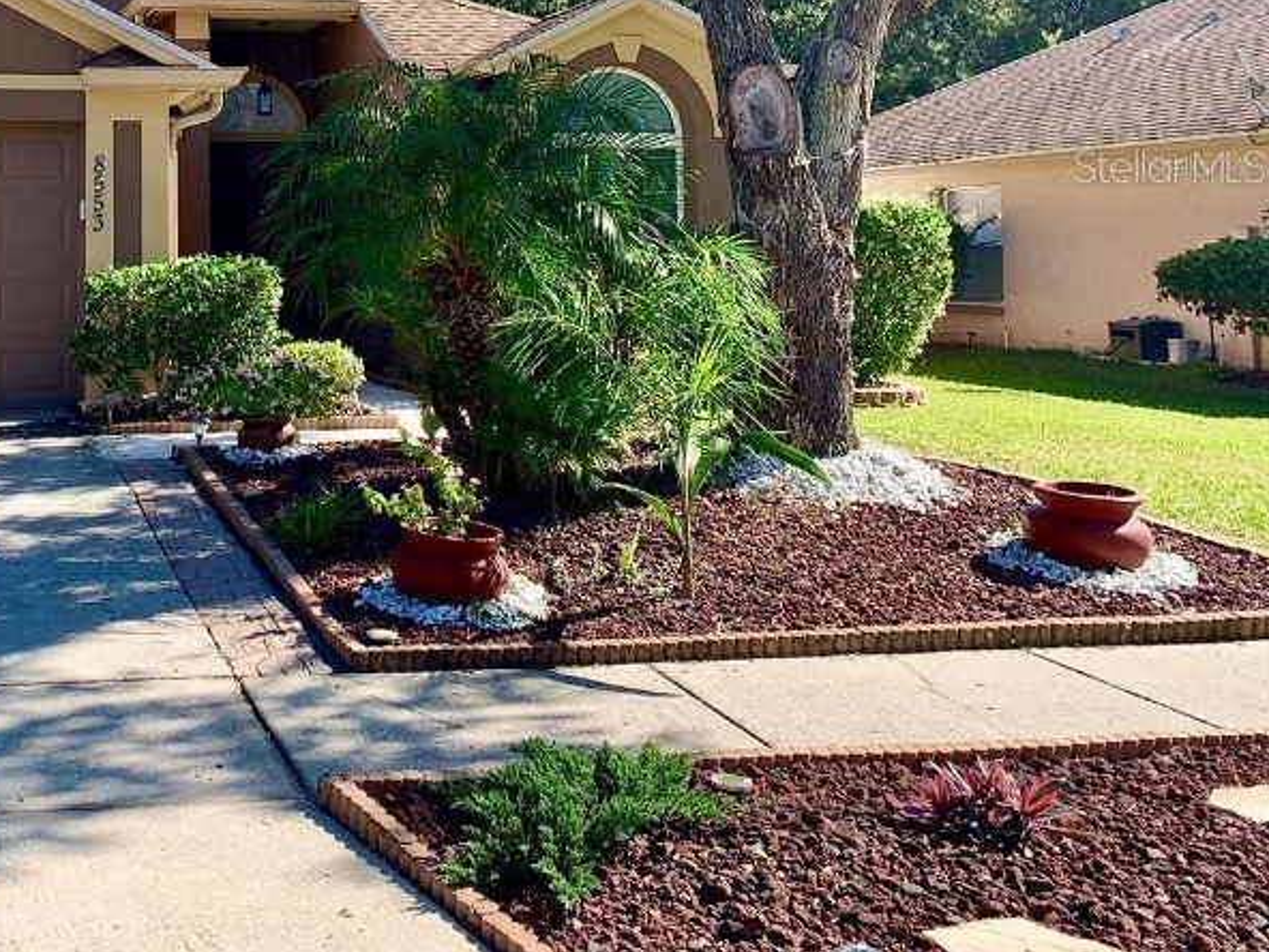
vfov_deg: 31.2
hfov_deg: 39.6
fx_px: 1650
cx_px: 178
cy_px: 165
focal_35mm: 45
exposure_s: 1/1176
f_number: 1.8
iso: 25
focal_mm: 4.25
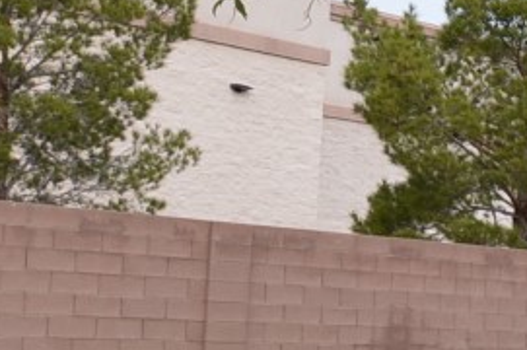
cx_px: 1103
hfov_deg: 16.3
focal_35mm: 90
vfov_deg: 15.0
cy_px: 311
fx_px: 1316
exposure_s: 1/200
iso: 100
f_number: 7.1
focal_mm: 10
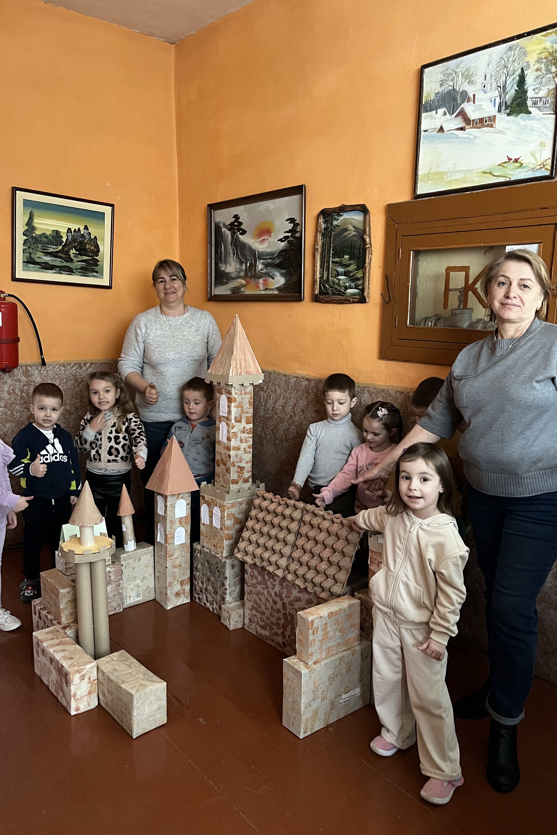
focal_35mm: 28
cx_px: 252
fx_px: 650
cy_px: 416
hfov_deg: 46.3
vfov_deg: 65.5
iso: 800
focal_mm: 5.1
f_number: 1.6
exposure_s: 1/30
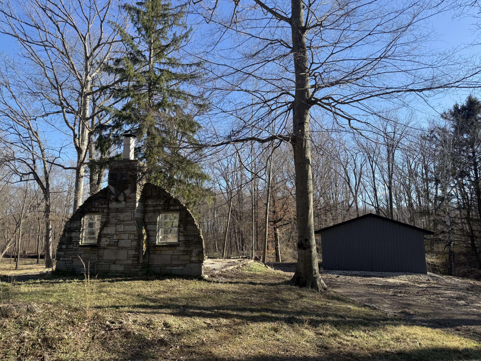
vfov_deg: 56.8
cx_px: 240
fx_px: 333
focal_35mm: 24
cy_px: 180
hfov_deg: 71.6
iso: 80
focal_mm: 6.76
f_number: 1.78
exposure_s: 1/1653
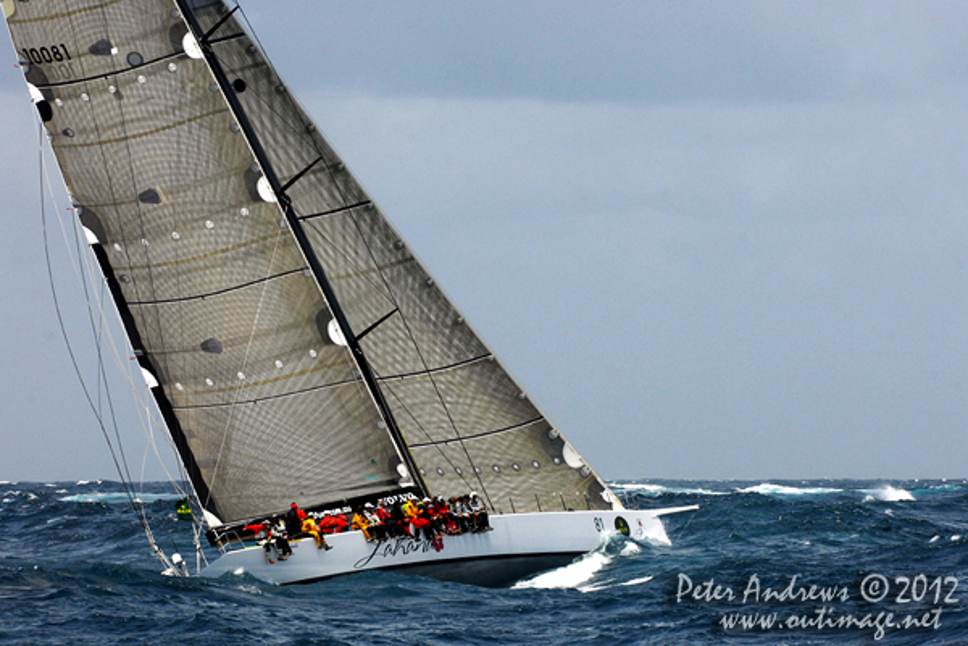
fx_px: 6453
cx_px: 484
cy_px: 323
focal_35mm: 240
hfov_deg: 8.6
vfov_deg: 5.7
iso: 400
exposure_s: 1/1000
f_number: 7.6
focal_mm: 160
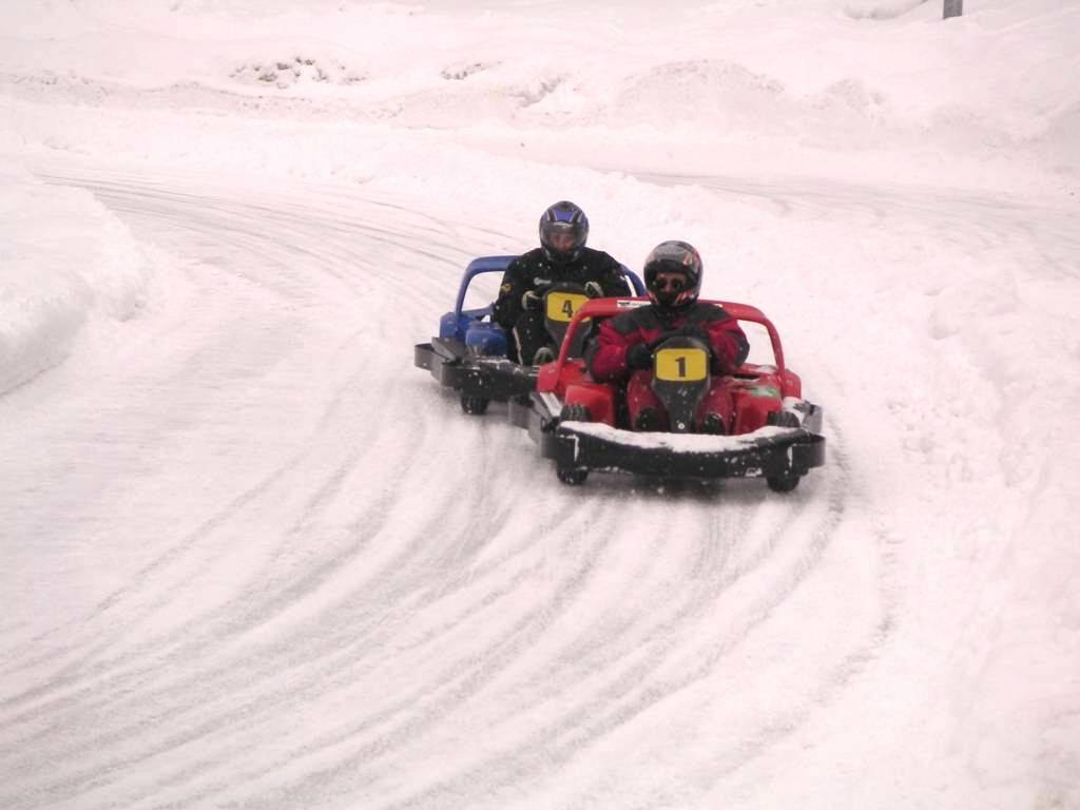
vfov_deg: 13.3
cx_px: 540
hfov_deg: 17.7
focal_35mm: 111
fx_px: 3463
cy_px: 405
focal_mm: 17.1
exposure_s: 1/180
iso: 50
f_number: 8
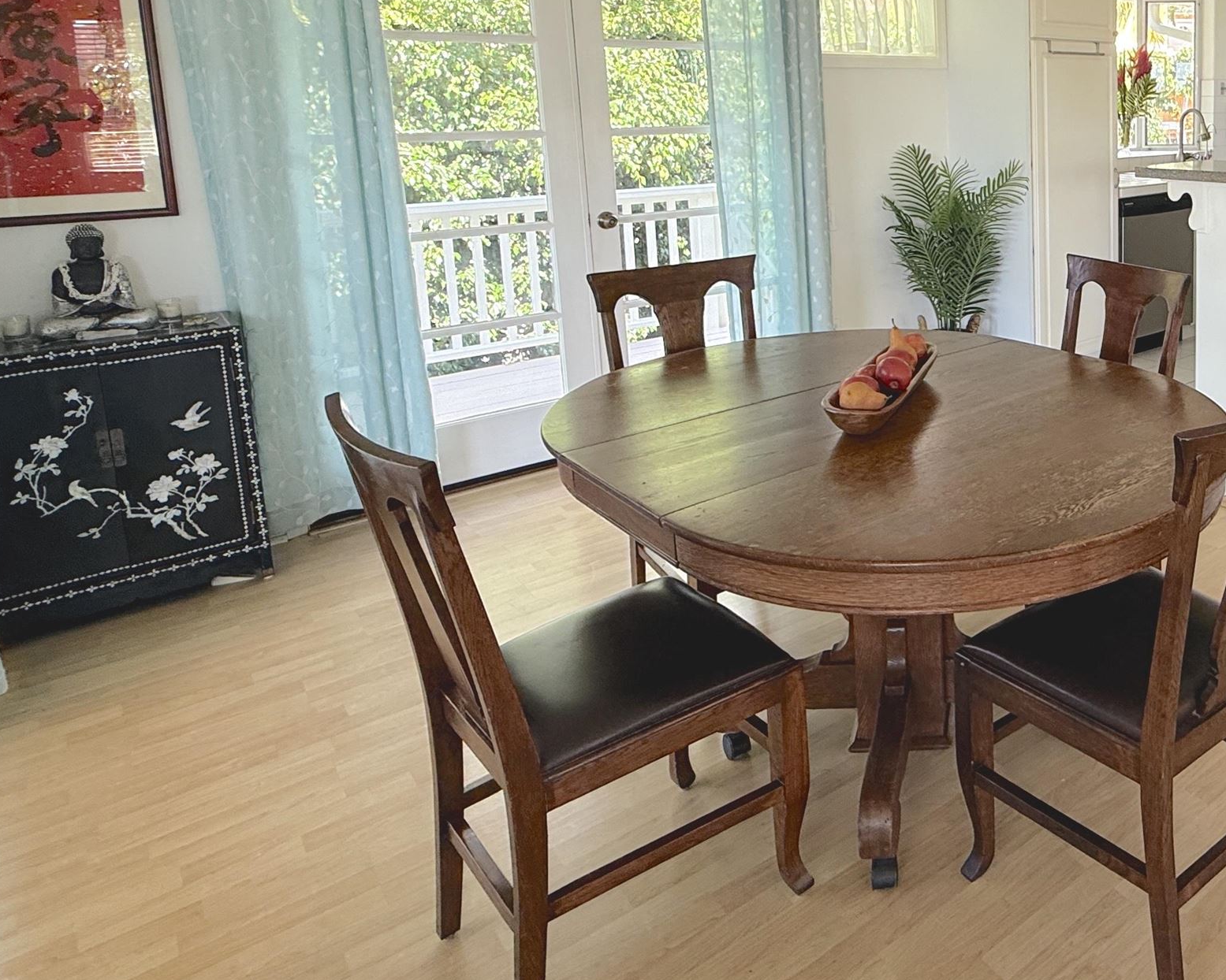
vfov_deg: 50.7
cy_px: 232
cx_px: 1075
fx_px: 980
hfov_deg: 56.4
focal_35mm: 27
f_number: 2.2
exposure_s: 1/99
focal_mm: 2.22
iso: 64
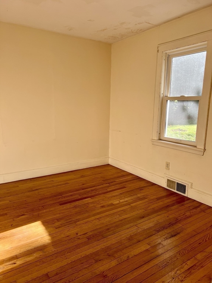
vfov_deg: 67.3
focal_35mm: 26
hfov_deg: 53.1
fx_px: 212
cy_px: 142
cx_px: 106
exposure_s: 1/130
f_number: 1.5
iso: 32
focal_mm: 5.7
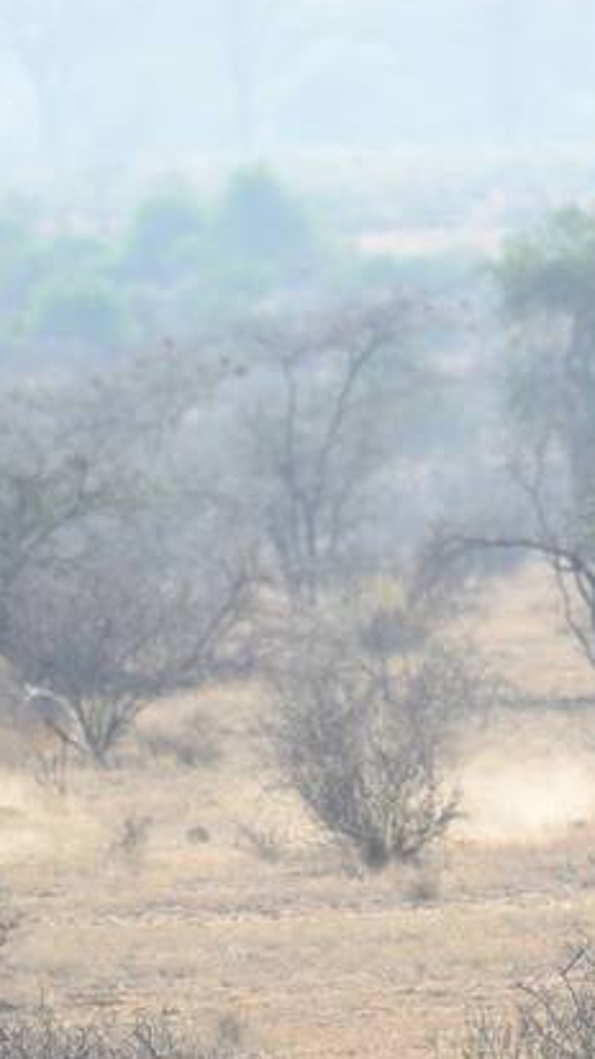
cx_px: 664
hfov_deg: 1.1
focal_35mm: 1063
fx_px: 29846
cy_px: 473
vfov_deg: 2.0
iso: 280
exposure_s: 1/640
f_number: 5.6
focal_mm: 400
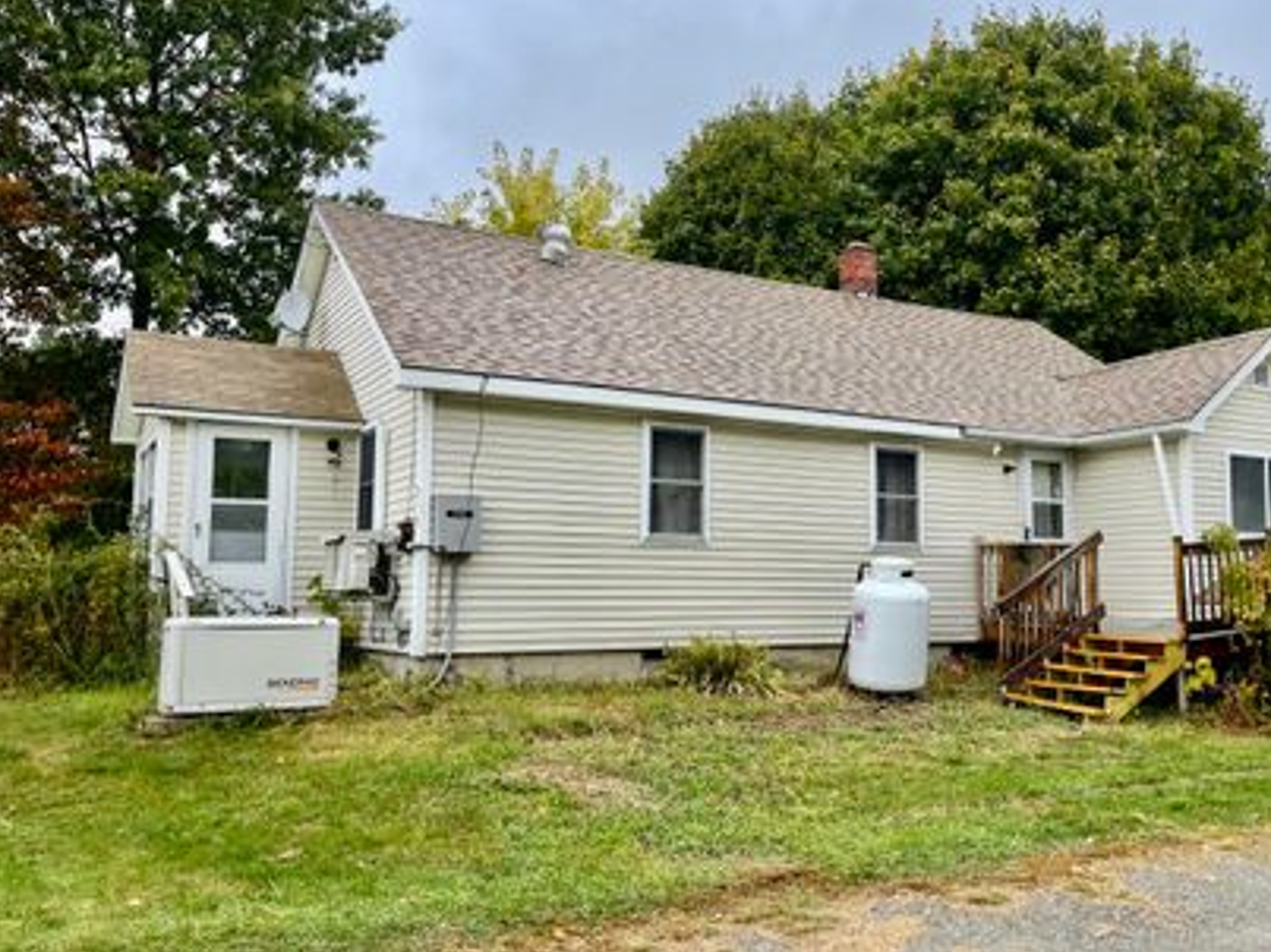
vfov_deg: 45.4
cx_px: 785
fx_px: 1138
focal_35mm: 31
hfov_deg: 57.7
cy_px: 487
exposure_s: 1/945
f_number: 1.6
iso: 32
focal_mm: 5.1
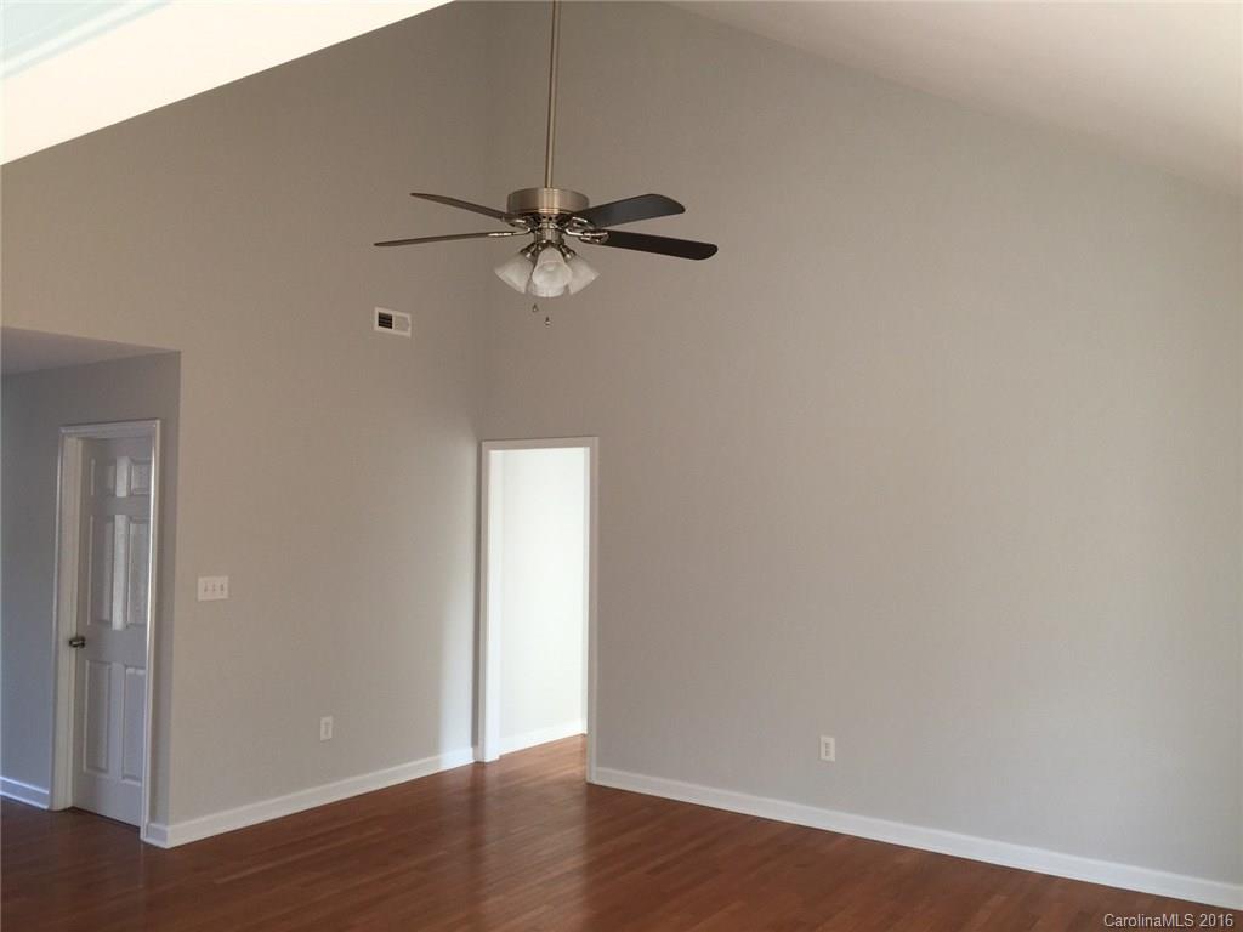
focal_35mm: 29
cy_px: 466
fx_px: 1041
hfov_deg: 61.7
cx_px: 622
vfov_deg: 48.2
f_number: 2.2
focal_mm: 4.15
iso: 32
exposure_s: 1/30
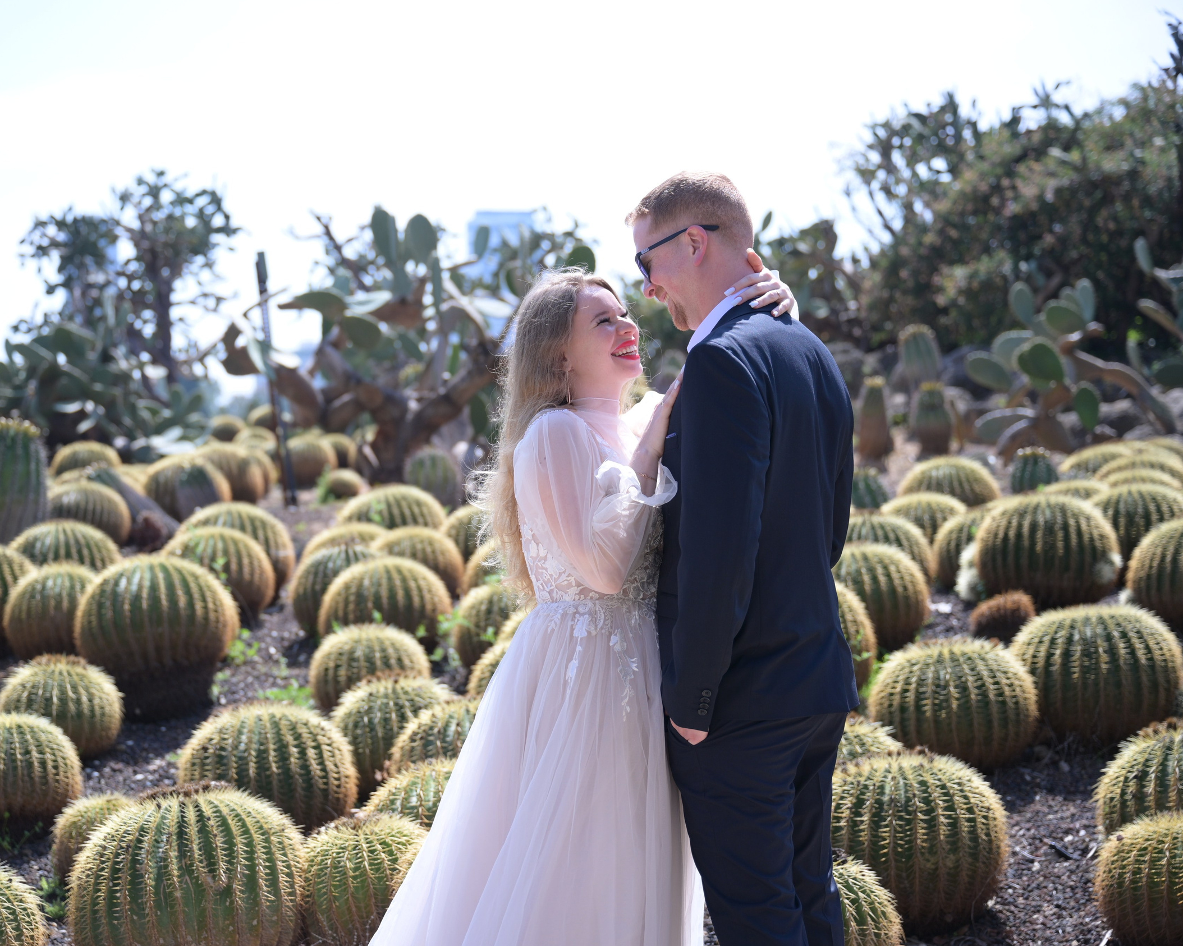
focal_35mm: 65
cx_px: 486
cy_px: 478
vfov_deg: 23.5
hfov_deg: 29.1
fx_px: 2276
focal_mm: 57
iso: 100
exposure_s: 1/800
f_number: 3.2
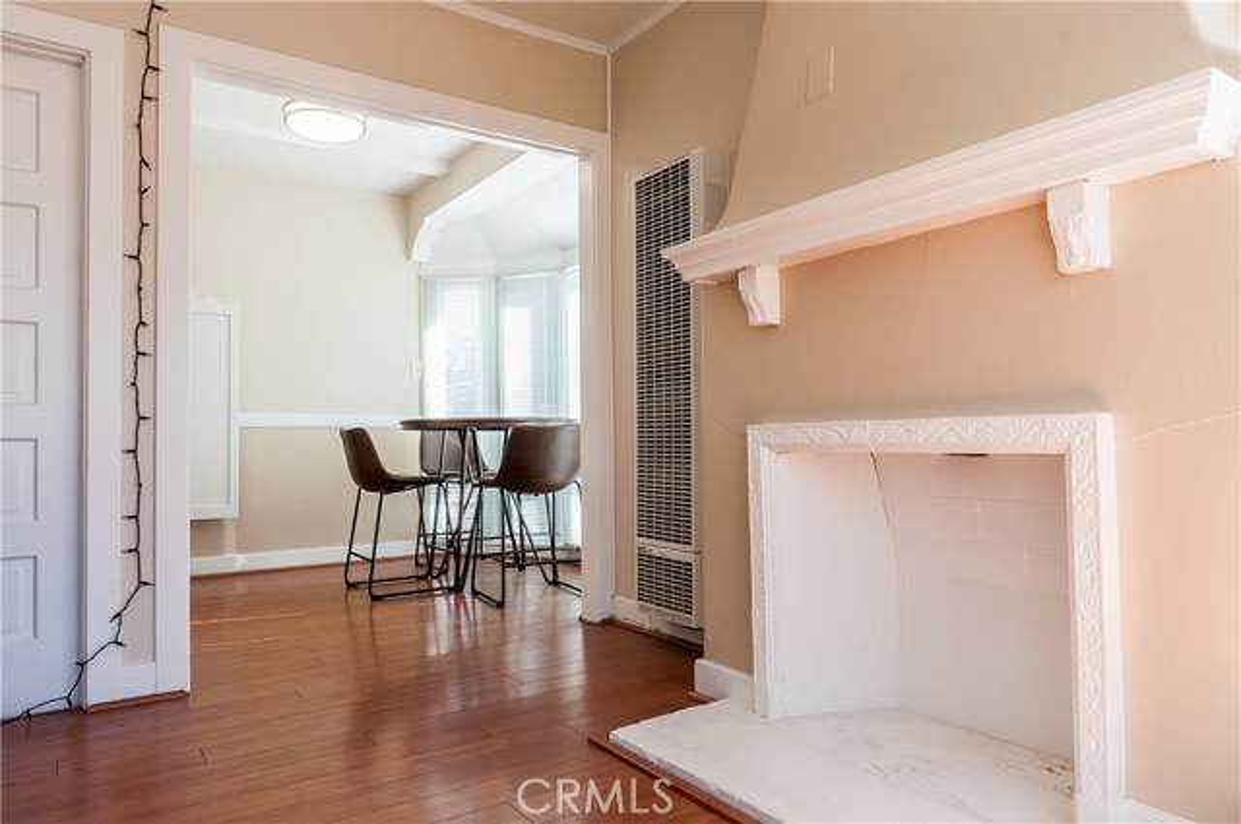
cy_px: 412
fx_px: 775
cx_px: 620
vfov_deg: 56.0
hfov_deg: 77.4
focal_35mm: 22
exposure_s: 1/50
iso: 200
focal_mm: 15
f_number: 9
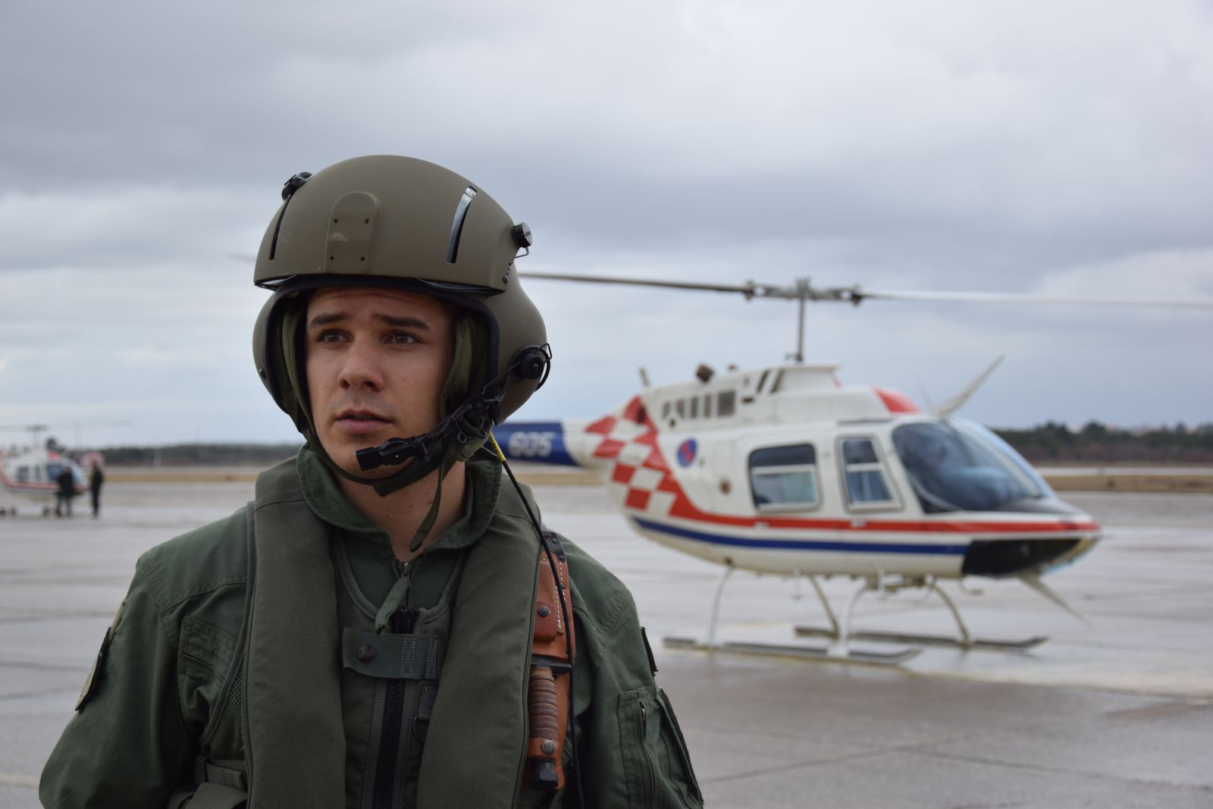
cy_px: 404
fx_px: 2022
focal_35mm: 60
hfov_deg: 33.4
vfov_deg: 22.6
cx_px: 606
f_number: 5
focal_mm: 40
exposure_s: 1/100
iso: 100
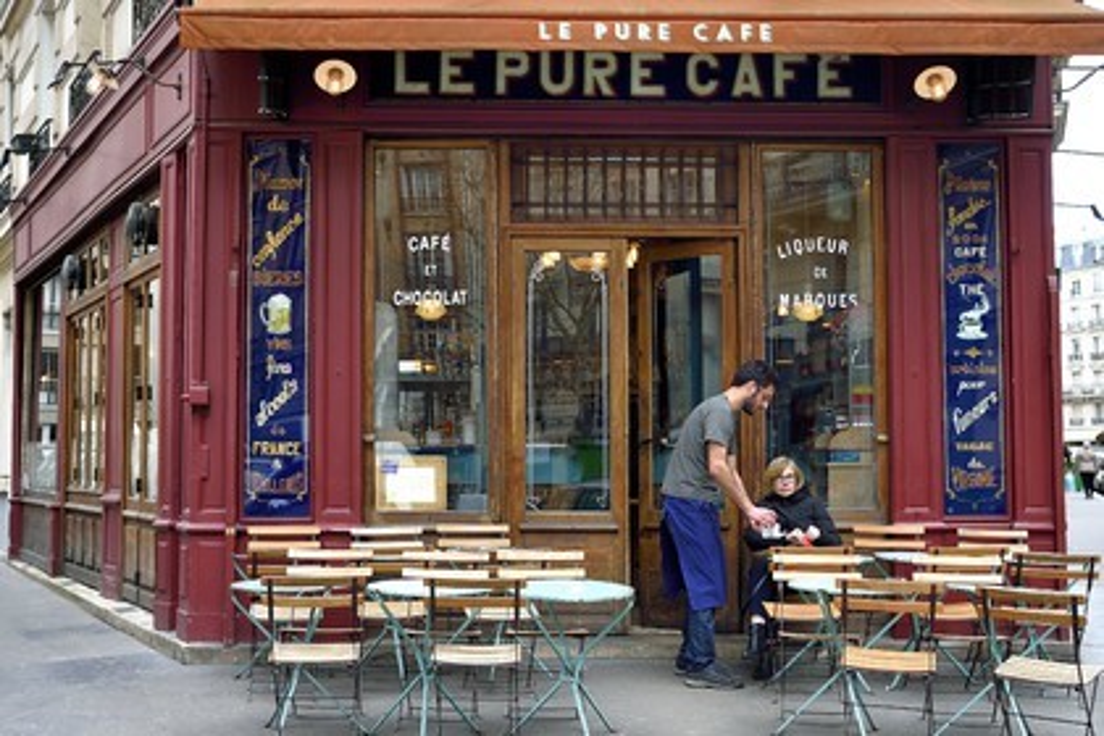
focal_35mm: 42
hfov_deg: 46.4
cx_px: 552
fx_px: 1288
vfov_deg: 31.9
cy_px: 368
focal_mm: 42
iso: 200
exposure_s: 1/100
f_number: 7.1
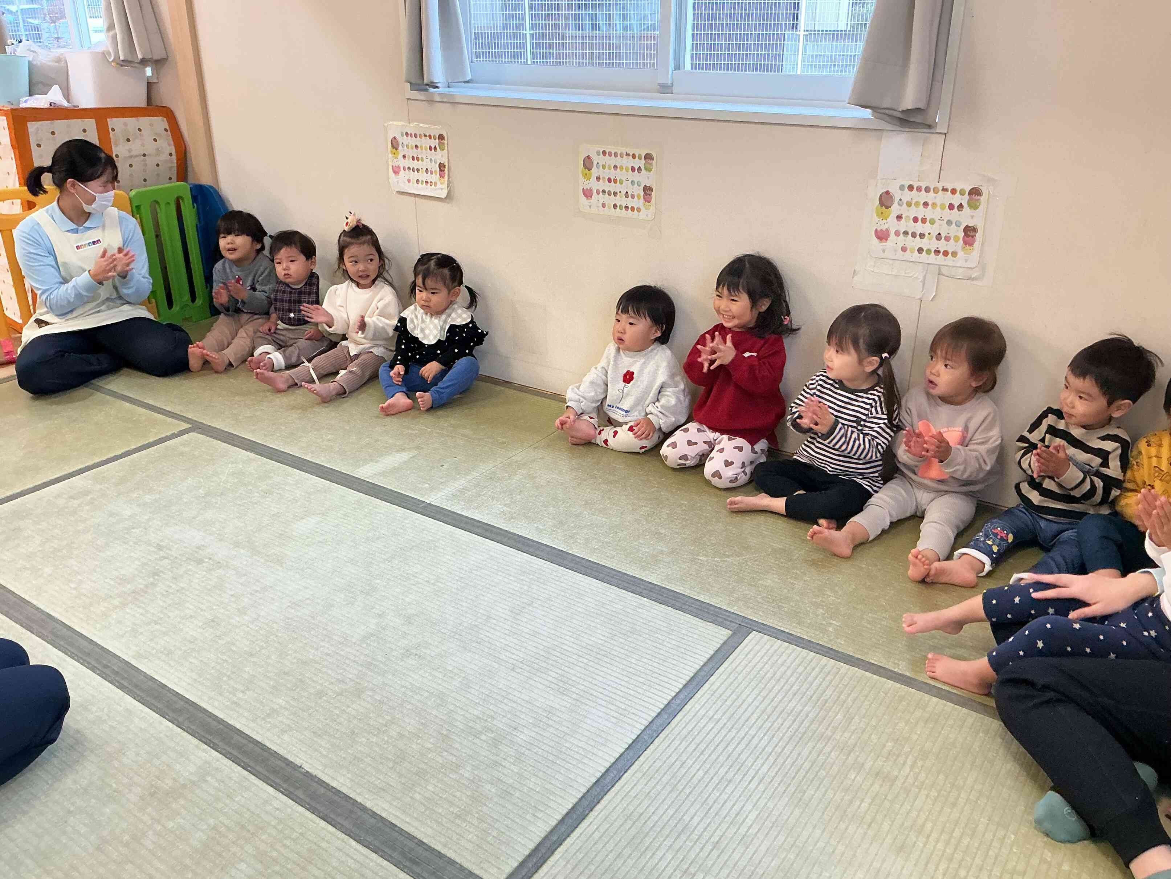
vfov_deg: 48.2
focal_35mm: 29
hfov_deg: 61.7
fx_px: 981
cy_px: 440
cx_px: 586
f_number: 1.8
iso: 125
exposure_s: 1/60
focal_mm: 3
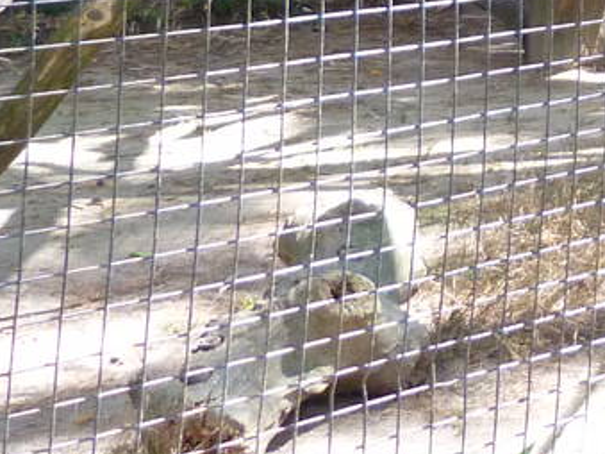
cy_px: -391
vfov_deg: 11.5
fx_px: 2062
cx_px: 1181
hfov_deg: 14.2
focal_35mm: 118
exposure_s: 1/60
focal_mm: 4.5
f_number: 2.8
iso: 200
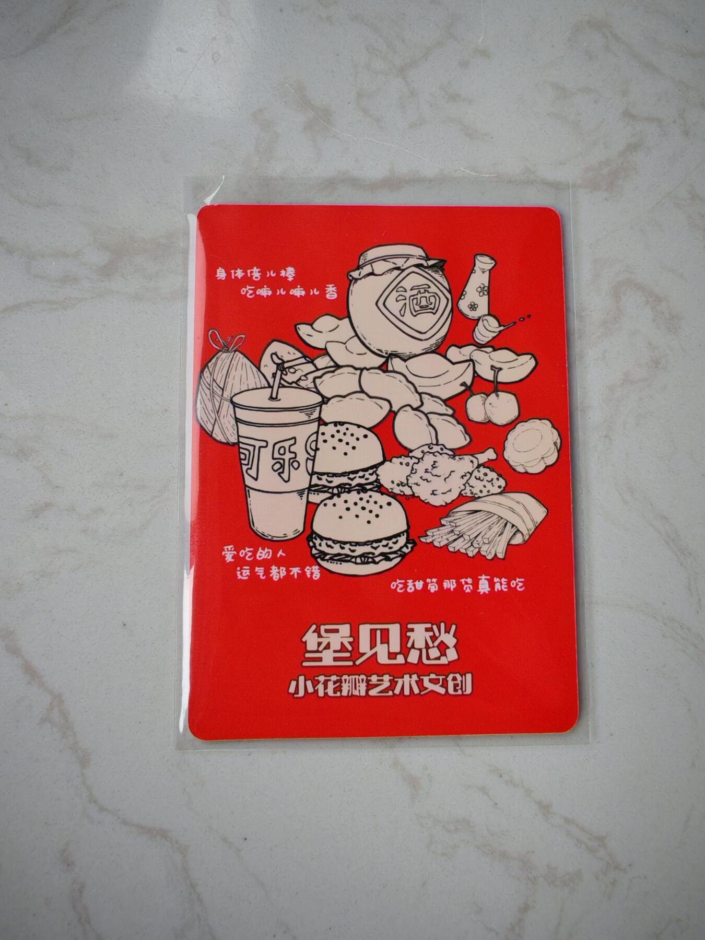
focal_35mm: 27
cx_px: 352
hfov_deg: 51.4
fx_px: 733
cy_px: 470
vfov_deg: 65.3
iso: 50
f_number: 2.2
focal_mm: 1.96
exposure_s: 1/120
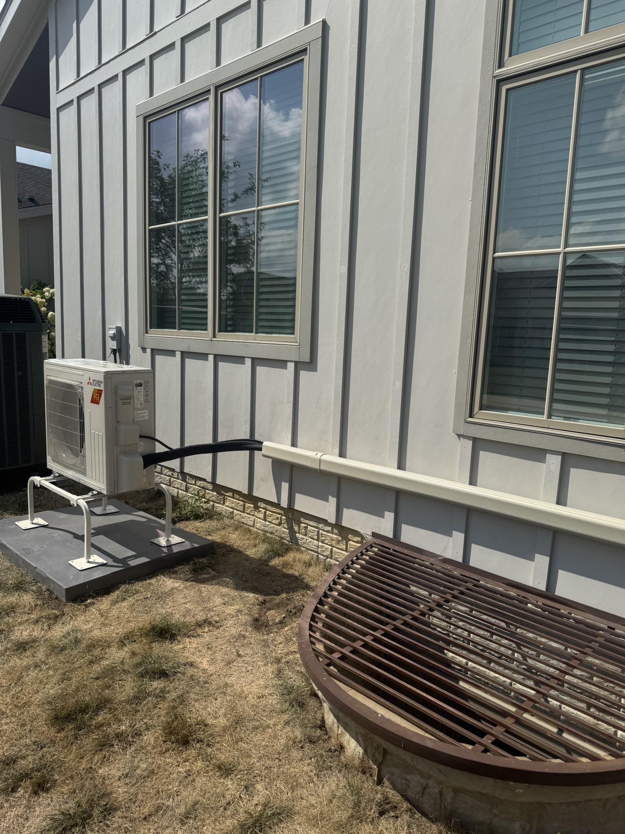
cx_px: 312
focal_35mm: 24
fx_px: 578
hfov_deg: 56.8
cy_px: 417
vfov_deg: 71.6
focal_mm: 6.76
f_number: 1.78
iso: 80
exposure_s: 1/7937
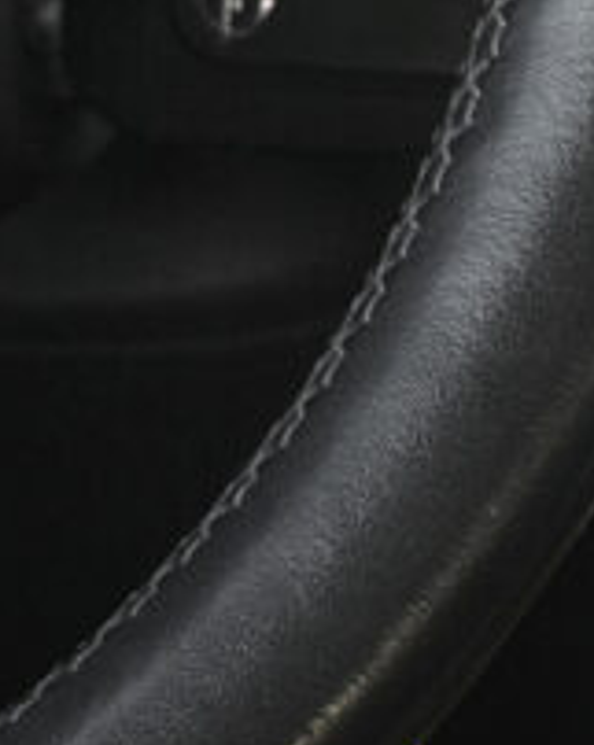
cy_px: -485
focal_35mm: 324
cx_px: -956
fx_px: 7136
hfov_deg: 4.6
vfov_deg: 5.9
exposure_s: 1/100
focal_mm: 45
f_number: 9
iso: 2000
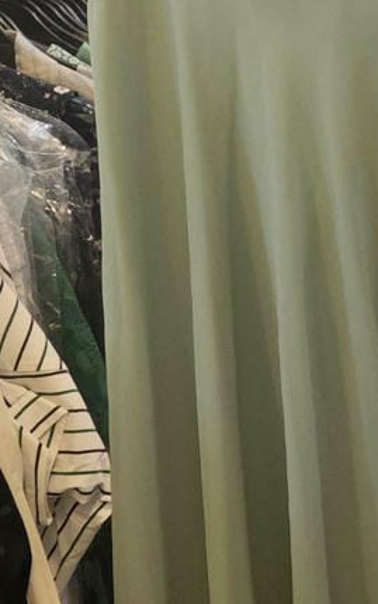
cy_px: 87
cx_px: 630
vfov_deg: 29.6
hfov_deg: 16.9
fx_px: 1104
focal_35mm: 67
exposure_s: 1/120
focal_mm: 2.03
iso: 100
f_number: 1.8
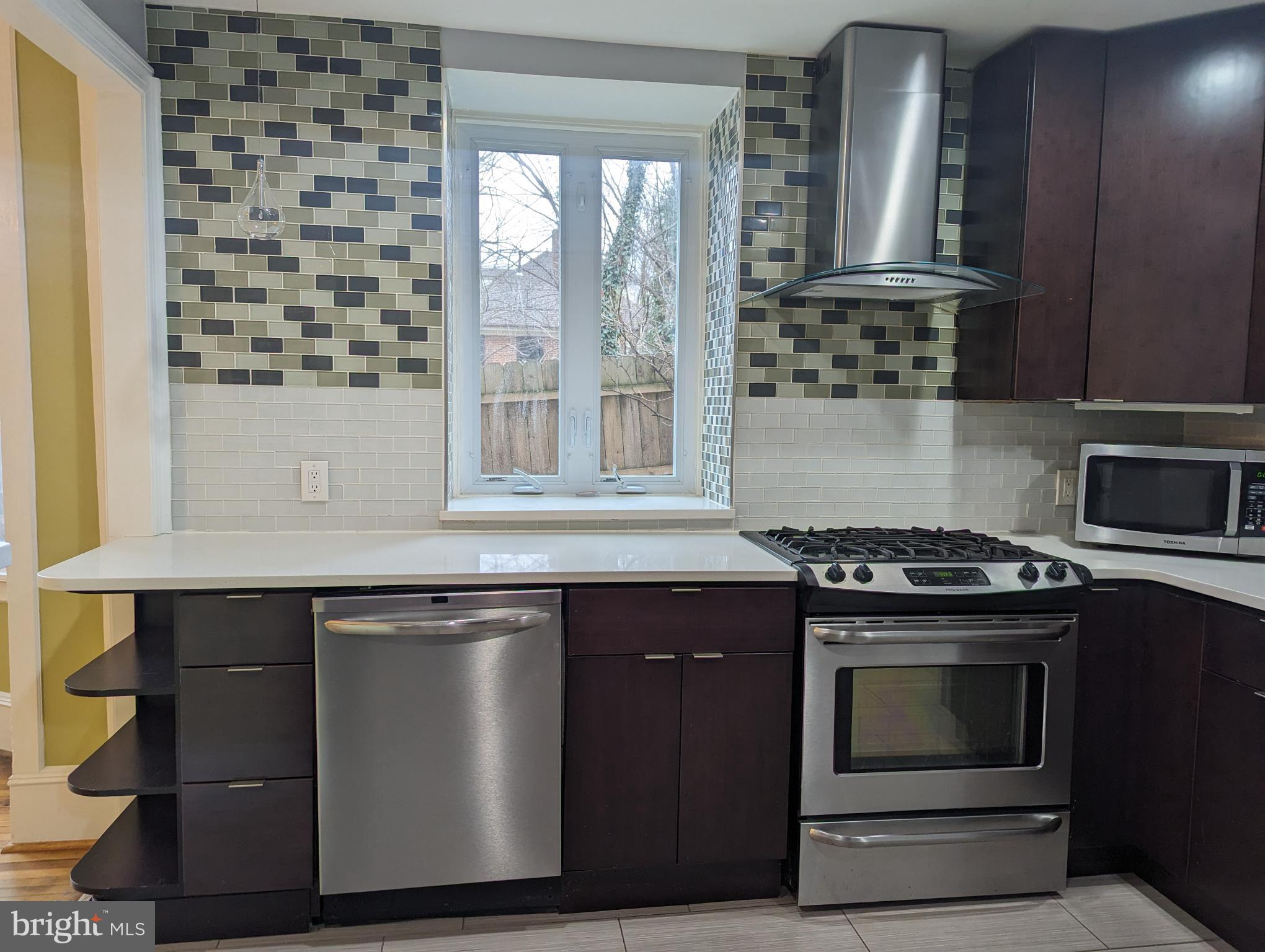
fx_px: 878
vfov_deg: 56.9
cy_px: 476
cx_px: 632
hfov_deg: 71.5
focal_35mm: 24
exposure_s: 1/40
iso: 48
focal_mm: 6.81
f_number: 1.85
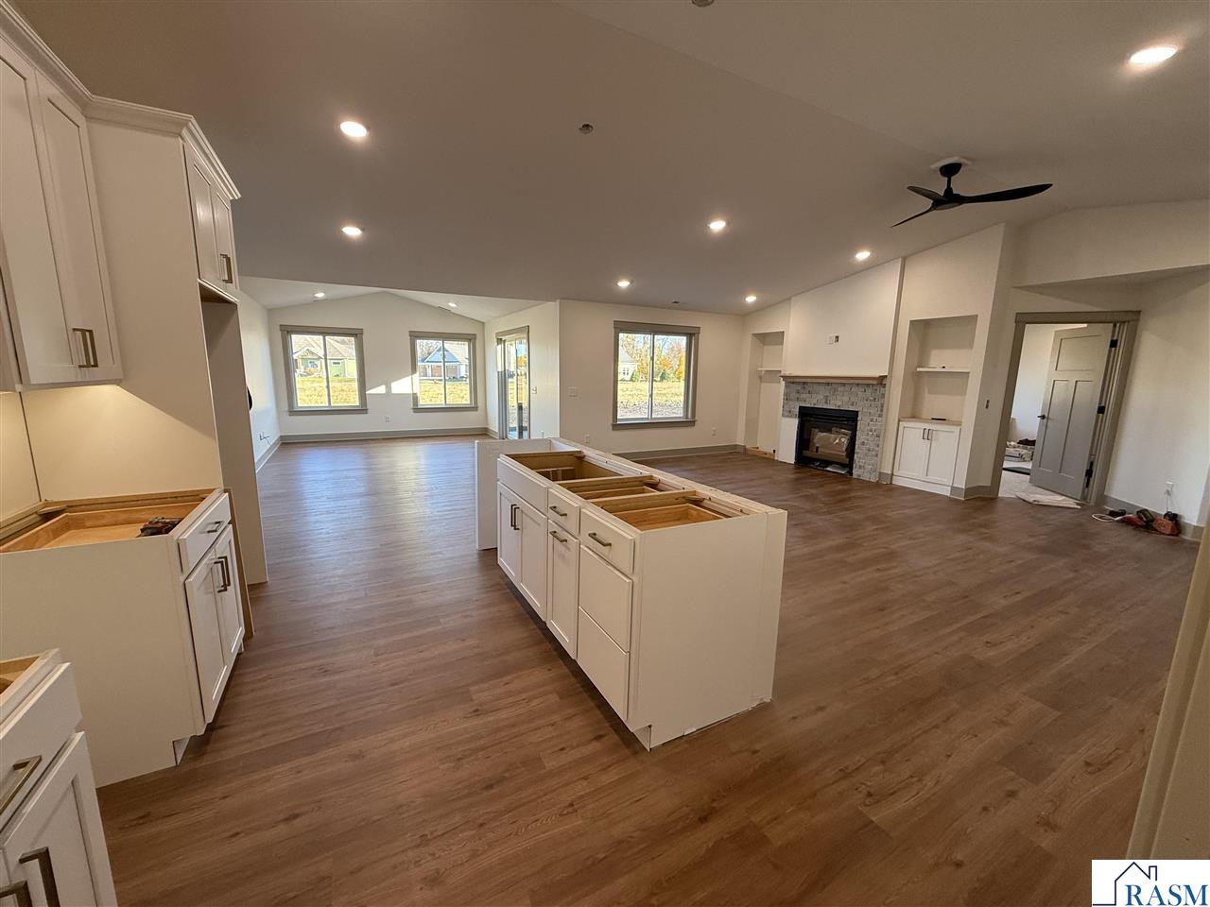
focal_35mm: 14
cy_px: 454
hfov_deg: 102.1
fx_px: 489
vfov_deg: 85.7
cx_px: 605
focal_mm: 2.22
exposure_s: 1/120
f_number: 2.2
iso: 125
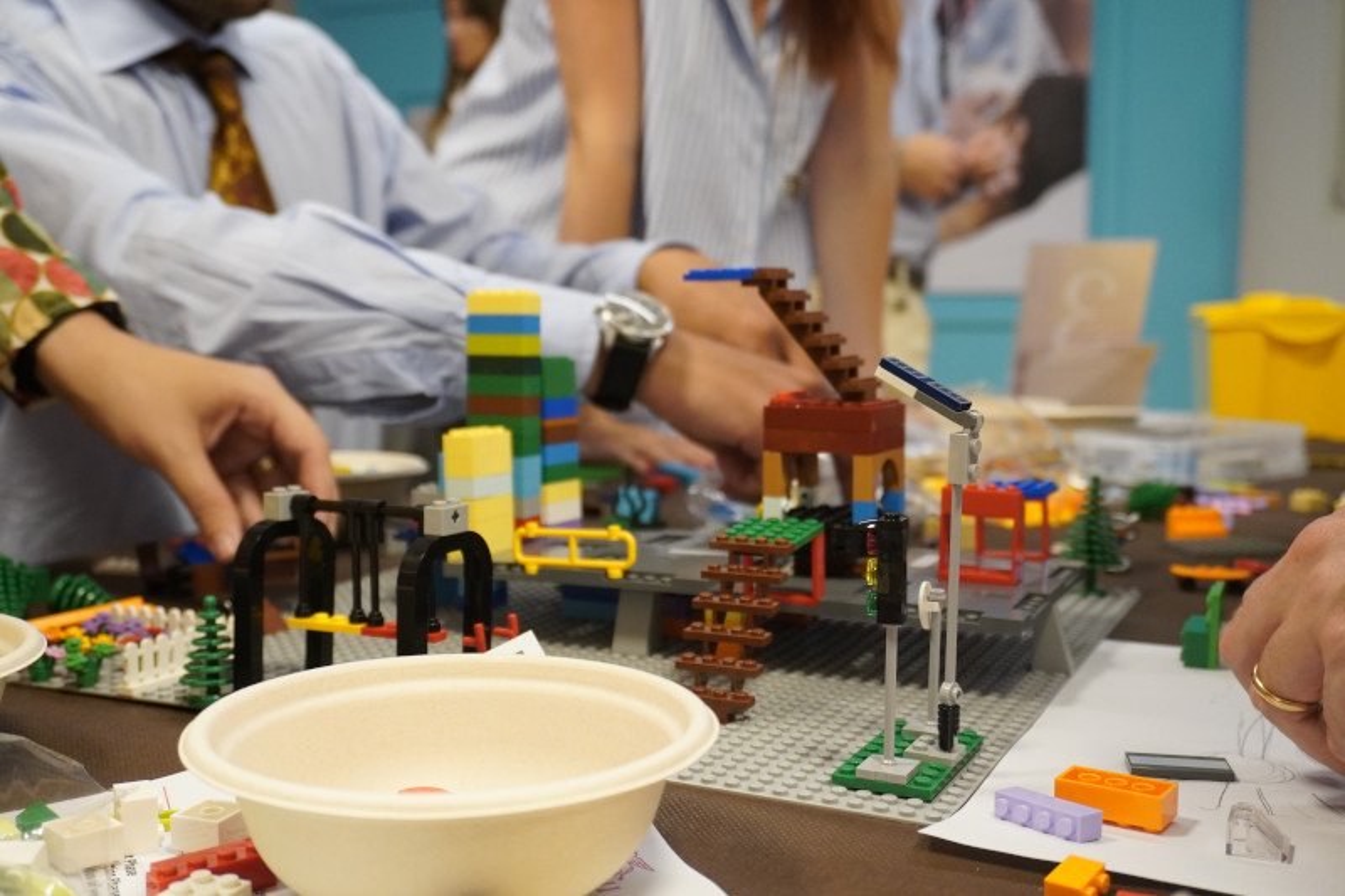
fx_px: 1457
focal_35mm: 39
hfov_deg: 49.6
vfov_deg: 34.2
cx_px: 672
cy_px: 448
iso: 2500
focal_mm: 26
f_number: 4.5
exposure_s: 1/160
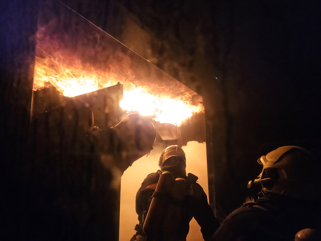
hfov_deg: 73.9
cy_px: 120
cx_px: 160
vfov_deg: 58.9
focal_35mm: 23
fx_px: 213
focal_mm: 5.4
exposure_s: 1/100
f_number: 1.8
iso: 640
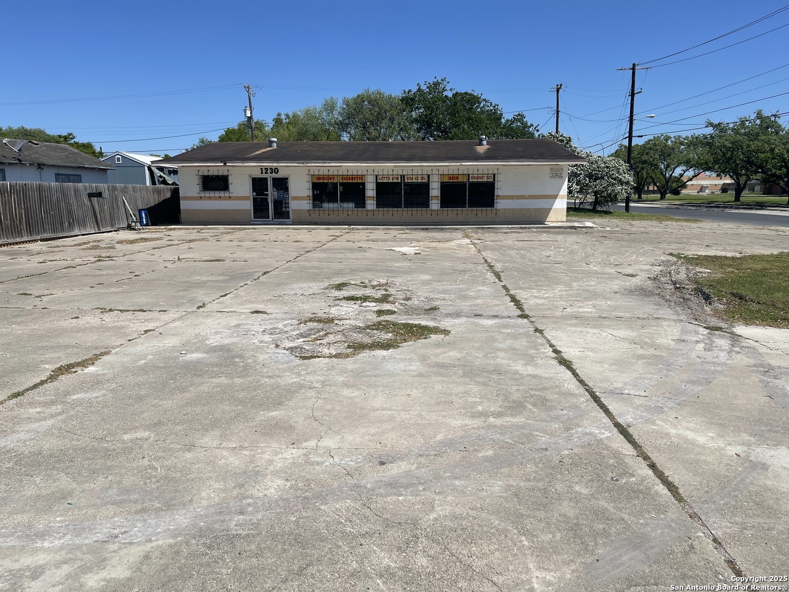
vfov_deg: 54.9
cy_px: 296
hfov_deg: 69.4
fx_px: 570
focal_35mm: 25
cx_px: 394
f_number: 1.6
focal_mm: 5.1
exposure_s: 1/6250
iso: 32
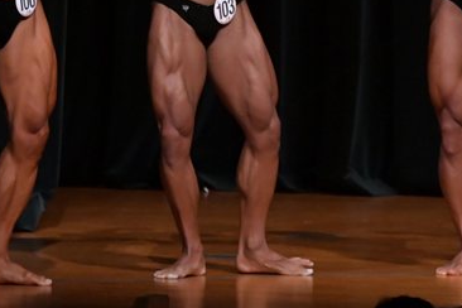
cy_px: 8
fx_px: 7738
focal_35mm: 603
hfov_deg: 3.4
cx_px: 233
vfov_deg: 2.3
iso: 5000
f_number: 5.6
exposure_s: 1/400
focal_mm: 190
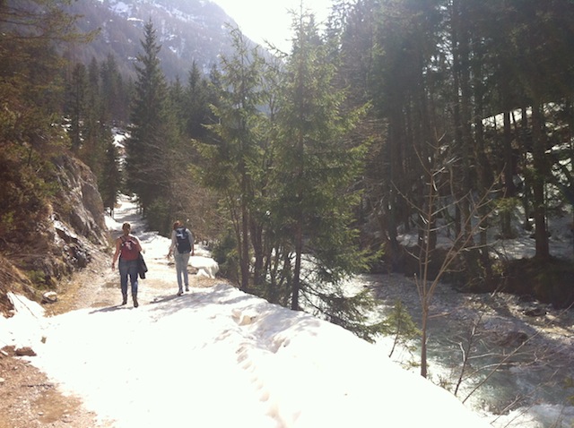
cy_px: 214
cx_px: 287
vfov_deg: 40.6
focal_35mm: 35
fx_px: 579
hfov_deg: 52.7
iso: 80
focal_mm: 3.85
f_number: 2.8
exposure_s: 1/773
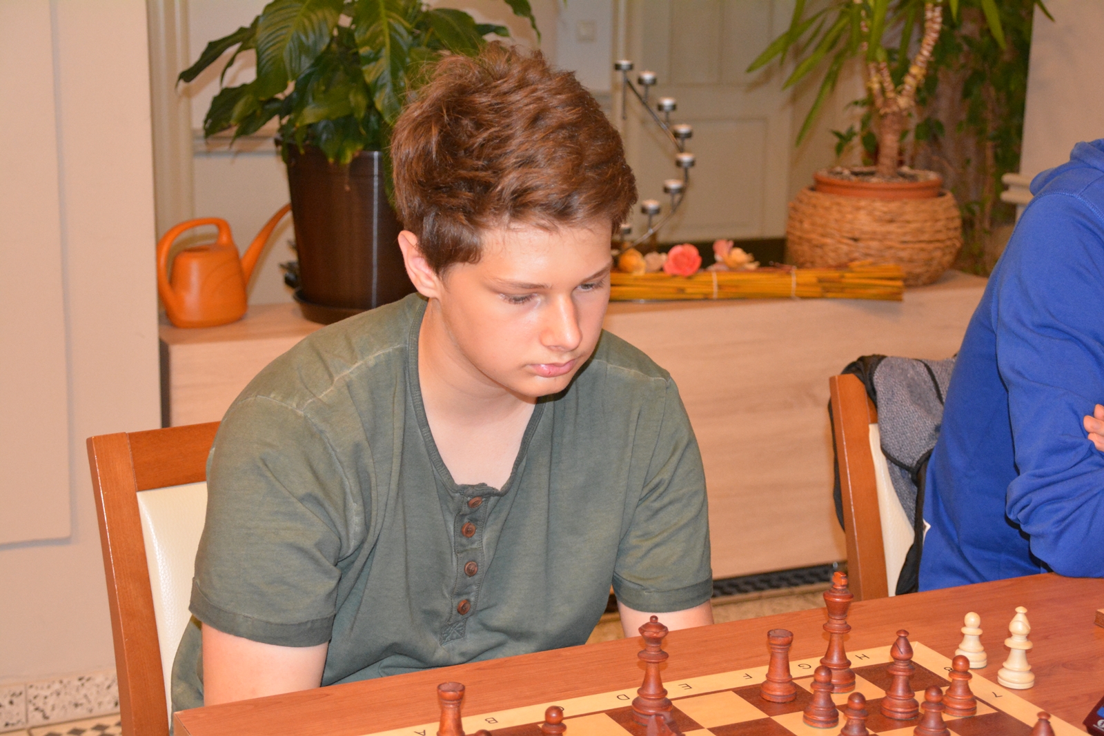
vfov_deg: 22.6
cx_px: 552
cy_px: 368
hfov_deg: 33.4
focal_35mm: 60
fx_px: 1840
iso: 3200
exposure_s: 1/60
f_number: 4.8
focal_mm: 40
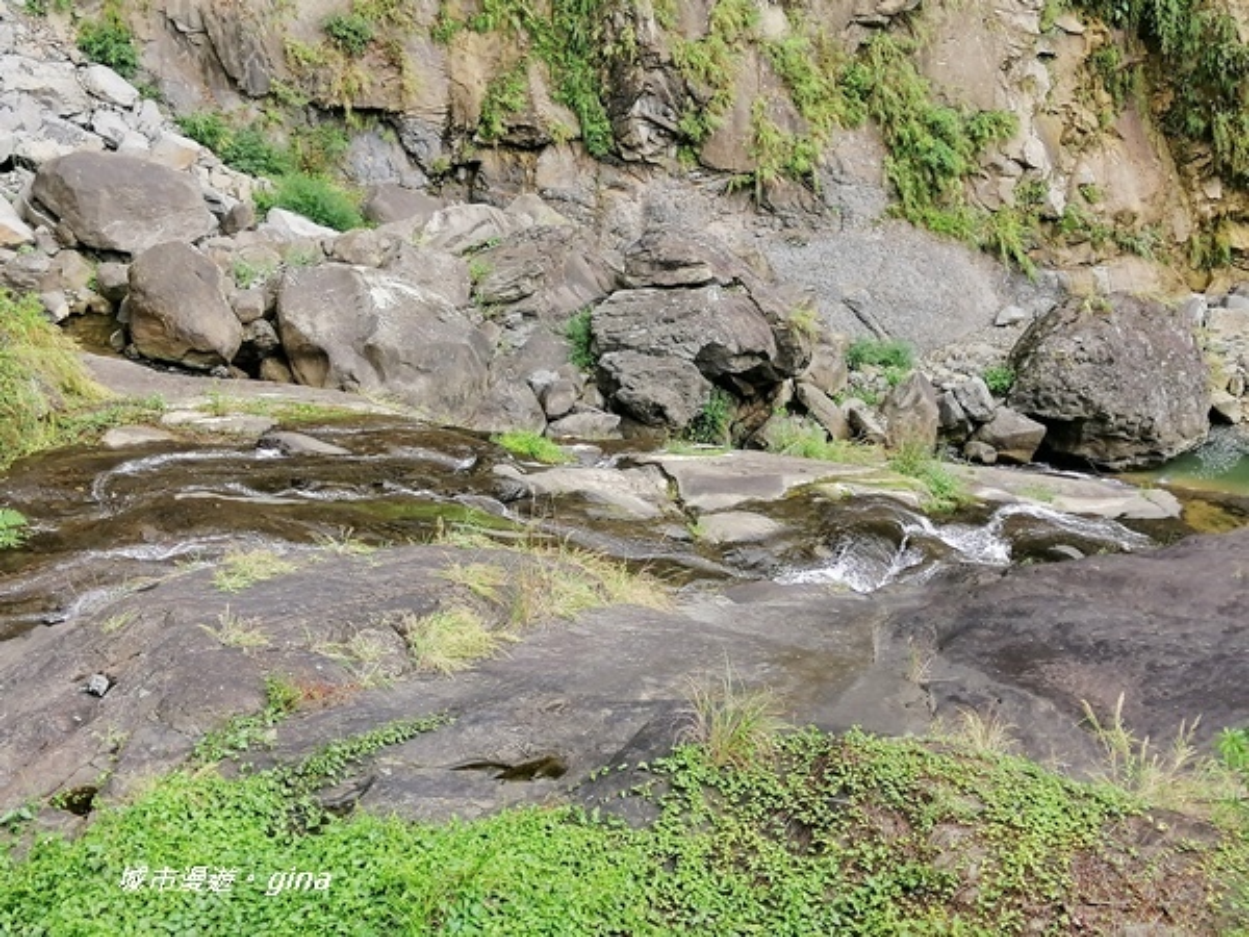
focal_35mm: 52
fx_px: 1876
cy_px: 468
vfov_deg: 28.0
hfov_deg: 36.8
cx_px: 624
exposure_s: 1/235
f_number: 2.2
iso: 50
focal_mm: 3.81
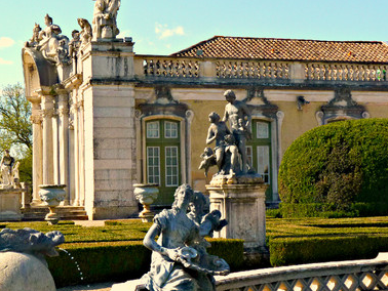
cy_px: 150
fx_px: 875
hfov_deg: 25.0
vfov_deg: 18.9
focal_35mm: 78
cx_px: 198
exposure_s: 1/500
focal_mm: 10.4
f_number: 6.3
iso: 80
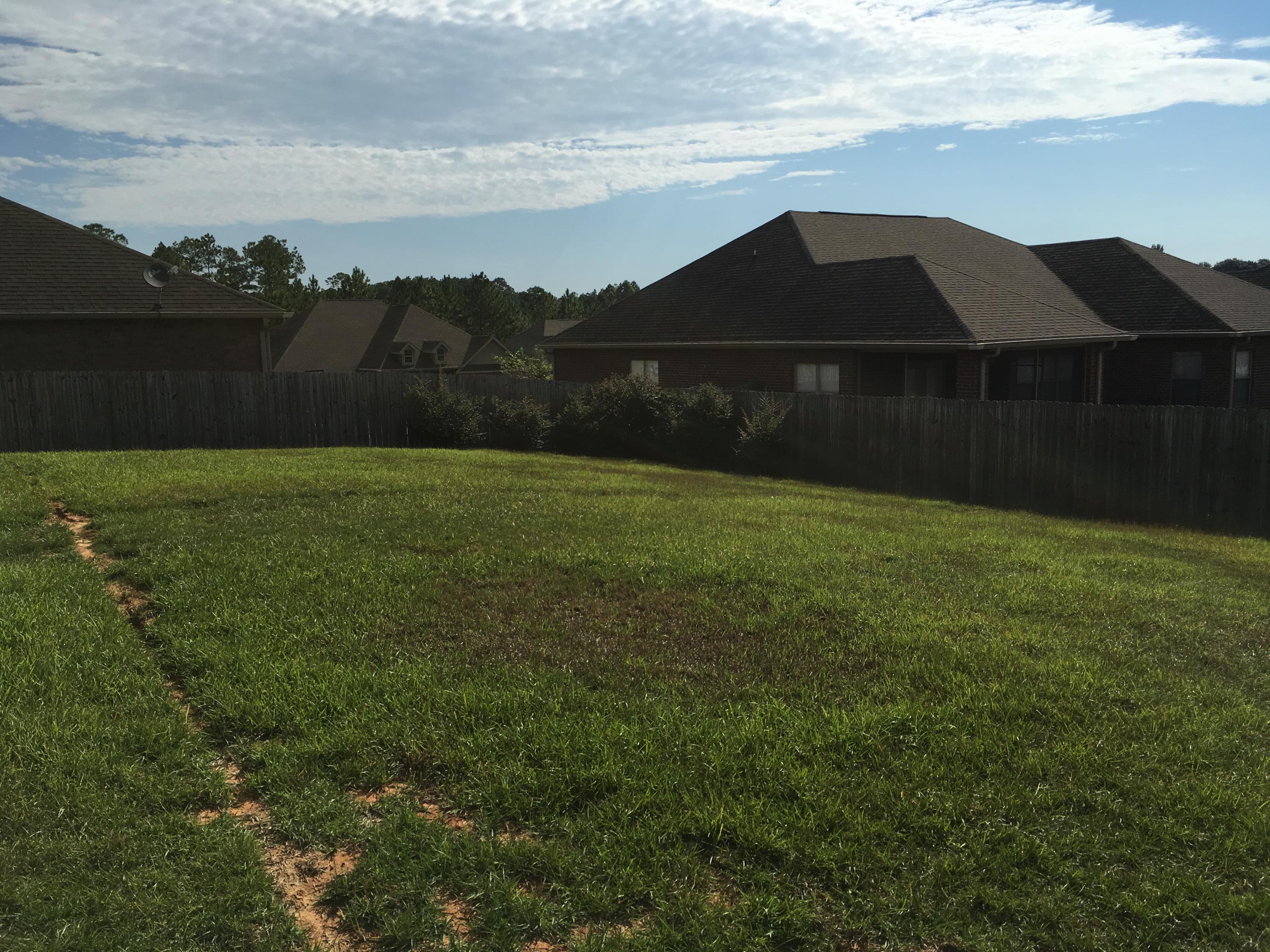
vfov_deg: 48.2
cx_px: 635
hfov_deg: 61.7
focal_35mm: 29
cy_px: 476
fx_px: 1064
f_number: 2.2
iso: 25
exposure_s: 1/4049
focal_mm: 4.15
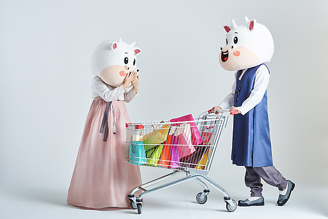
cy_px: 110
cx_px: 164
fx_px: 592
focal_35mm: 65
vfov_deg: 20.9
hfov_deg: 30.9
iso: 100
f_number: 11
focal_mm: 65
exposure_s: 1/125
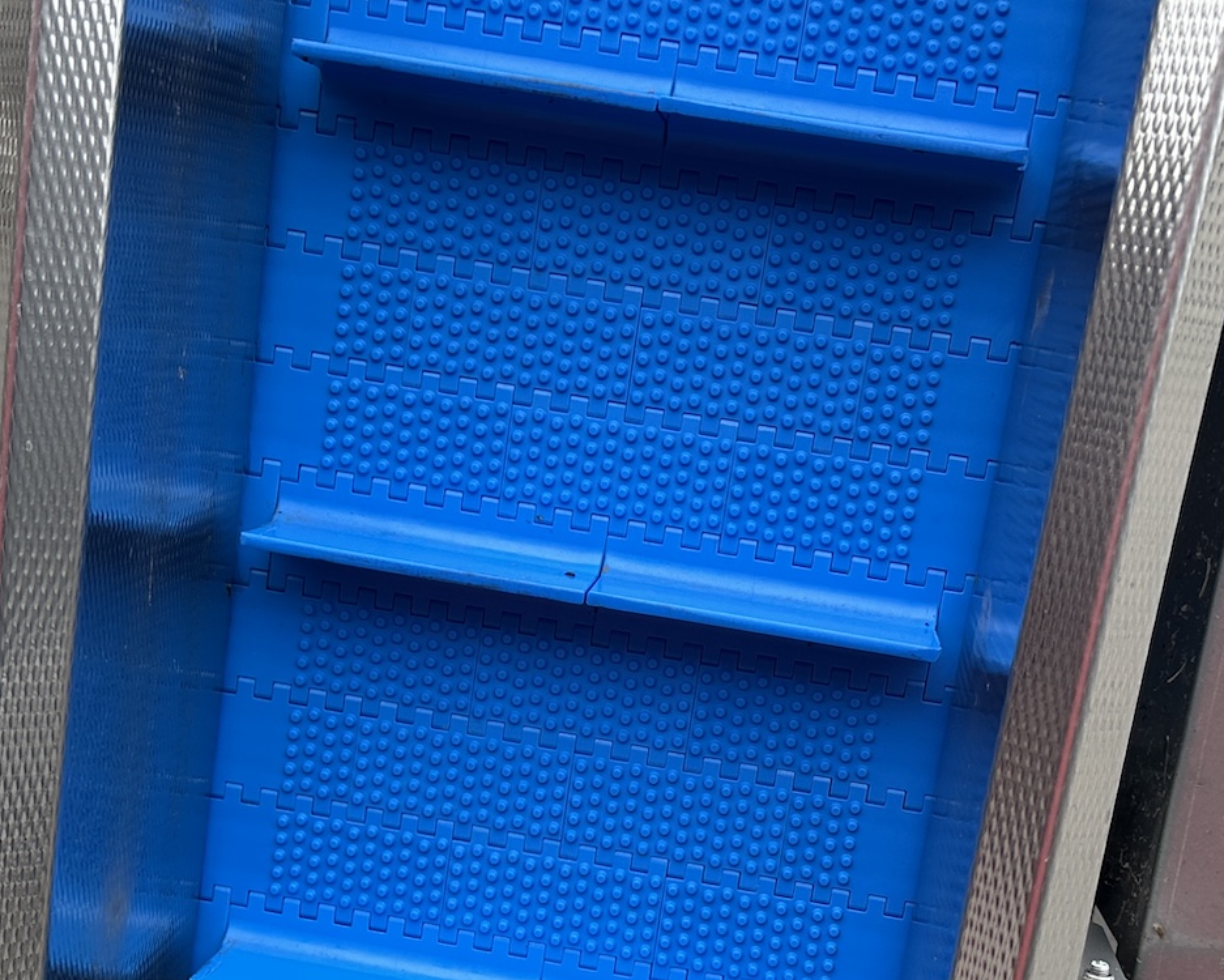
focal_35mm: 50
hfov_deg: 37.3
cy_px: 602
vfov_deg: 30.2
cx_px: 630
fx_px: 1812
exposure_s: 1/121
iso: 125
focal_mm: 6.86
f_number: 1.78
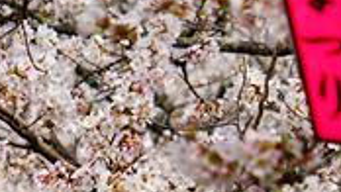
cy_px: 70
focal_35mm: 871
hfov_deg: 2.5
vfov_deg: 1.4
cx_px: 227
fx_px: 7878
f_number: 8
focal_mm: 181
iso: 125
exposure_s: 1/350
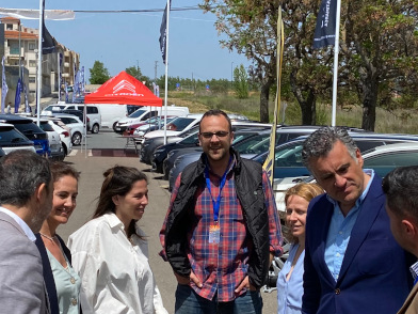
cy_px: 144
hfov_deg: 28.5
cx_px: 239
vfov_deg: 21.6
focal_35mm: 68
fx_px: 821
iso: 32
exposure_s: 1/3125
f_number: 1.8
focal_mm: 4.25
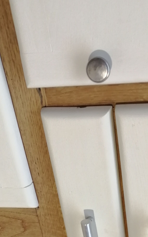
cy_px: 217
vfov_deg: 33.1
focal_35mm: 58
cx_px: 95
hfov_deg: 22.3
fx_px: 374
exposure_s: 1/33.3
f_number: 1.8
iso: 160
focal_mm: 3.62
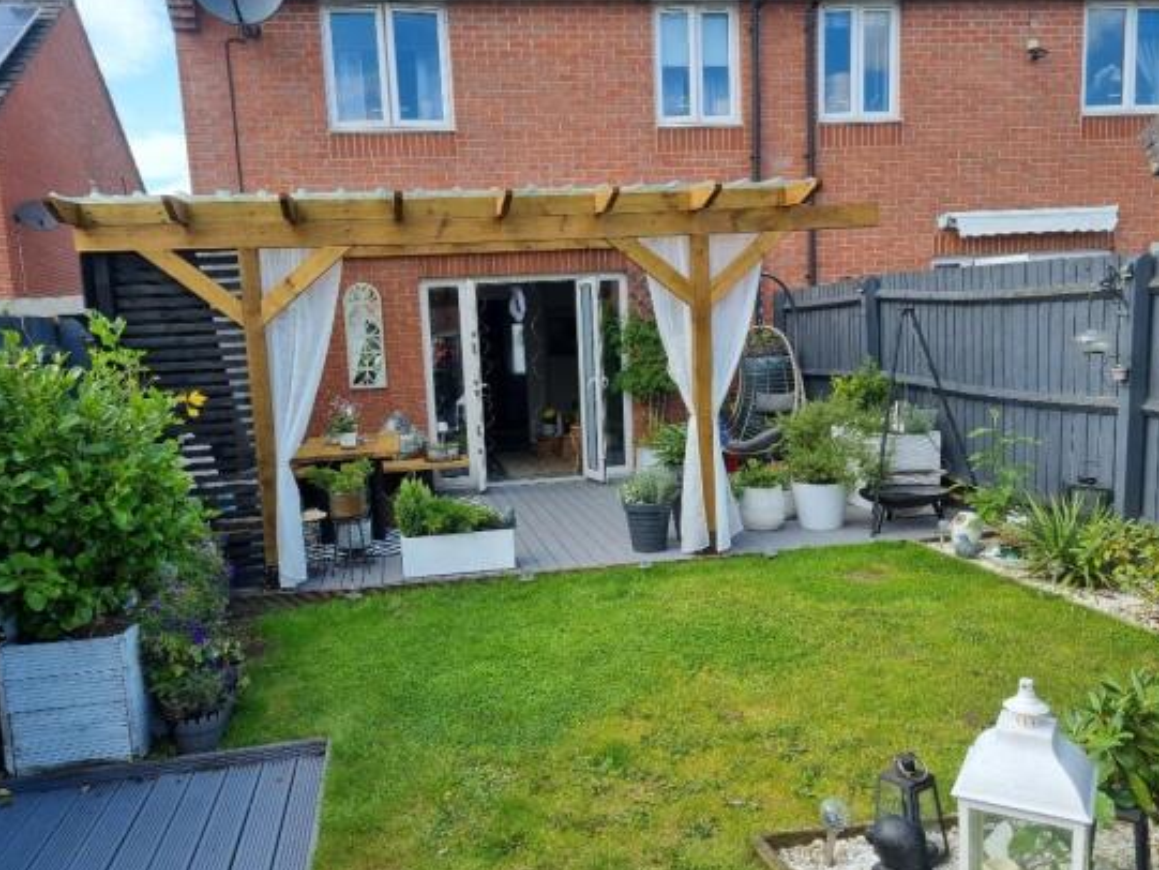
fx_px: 938
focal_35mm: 28
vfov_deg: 49.7
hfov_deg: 63.4
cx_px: 545
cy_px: 460
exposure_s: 1/884
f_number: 1.8
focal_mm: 5.4
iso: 50
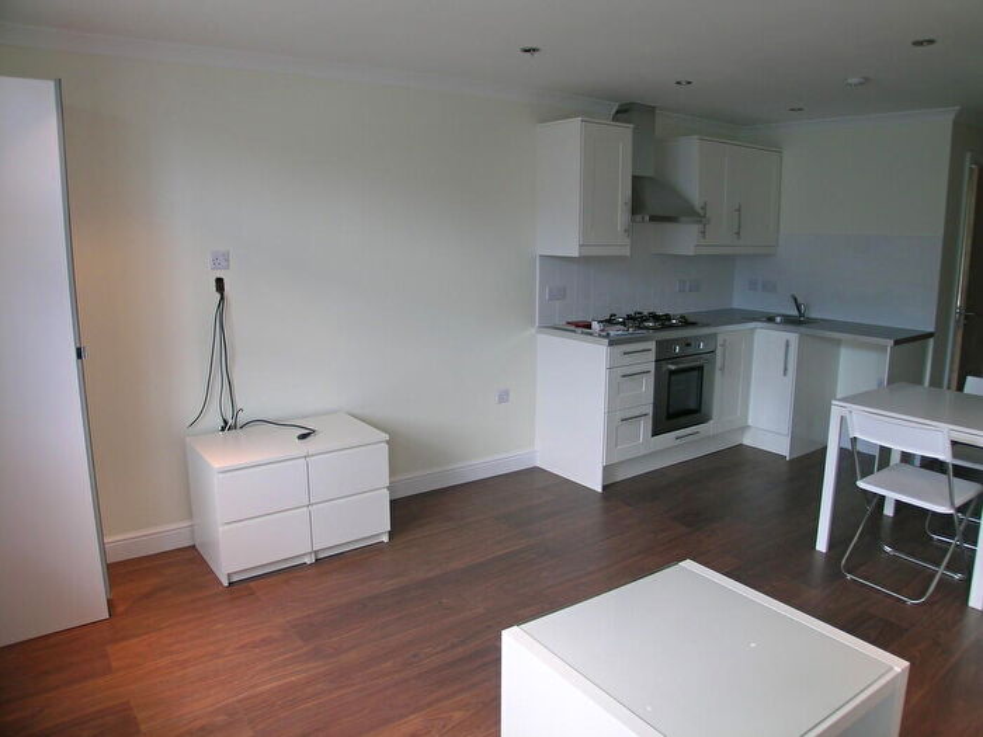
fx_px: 880
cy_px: 368
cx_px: 492
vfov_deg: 45.4
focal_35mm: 31
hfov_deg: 58.4
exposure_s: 1/19.8
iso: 50
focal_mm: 6.5
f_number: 2.9
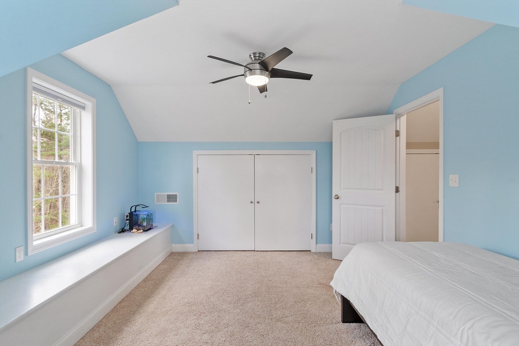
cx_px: 260
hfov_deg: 90.0
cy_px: 173
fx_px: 260
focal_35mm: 18
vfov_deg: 67.4
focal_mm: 12
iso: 400
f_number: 8
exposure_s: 1/2.5
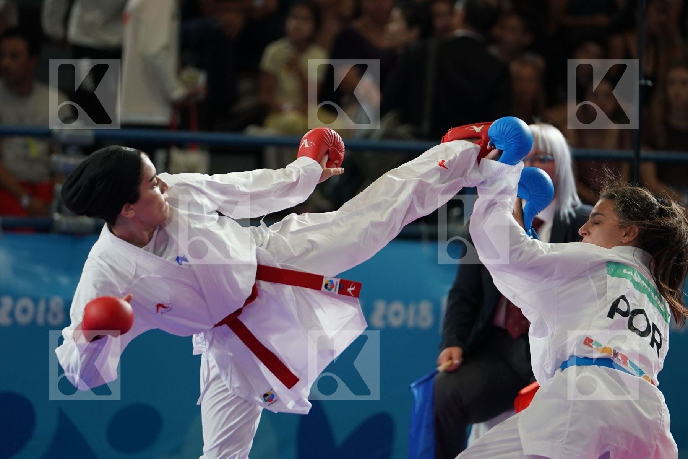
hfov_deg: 7.2
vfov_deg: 4.8
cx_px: 344
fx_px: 5465
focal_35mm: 286
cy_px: 230
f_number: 2.8
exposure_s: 1/1000
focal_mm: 191
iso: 1250
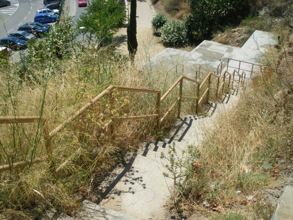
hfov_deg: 51.4
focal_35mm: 36
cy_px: 110
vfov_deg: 39.7
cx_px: 146
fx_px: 305
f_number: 5.4
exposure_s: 1/320
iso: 64
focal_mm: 6.3
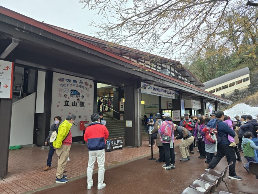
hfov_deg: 73.9
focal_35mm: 23
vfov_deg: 58.9
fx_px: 171
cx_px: 129
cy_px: 97
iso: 125
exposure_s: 1/180
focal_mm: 6.3
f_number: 1.7
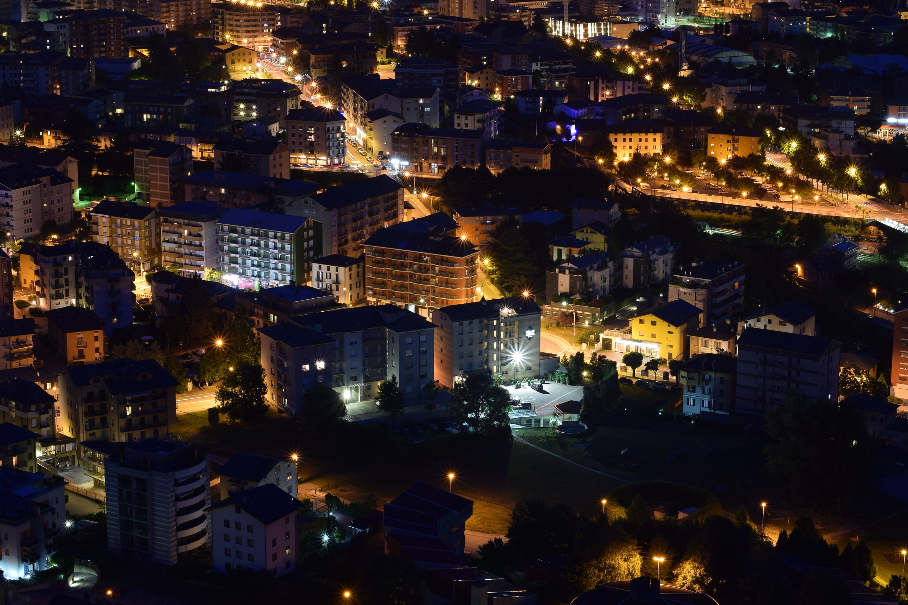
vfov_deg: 17.9
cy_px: 302
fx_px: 1917
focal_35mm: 76
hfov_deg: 26.7
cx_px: 458
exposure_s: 30
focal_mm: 50
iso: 100
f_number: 16
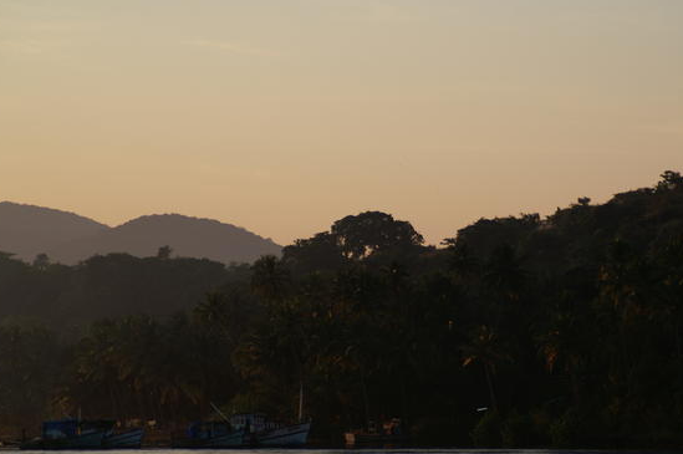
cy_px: 231
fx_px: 3480
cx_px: 379
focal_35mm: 184
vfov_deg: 7.5
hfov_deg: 11.2
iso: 100
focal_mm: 105
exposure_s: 1/640
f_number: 4.5
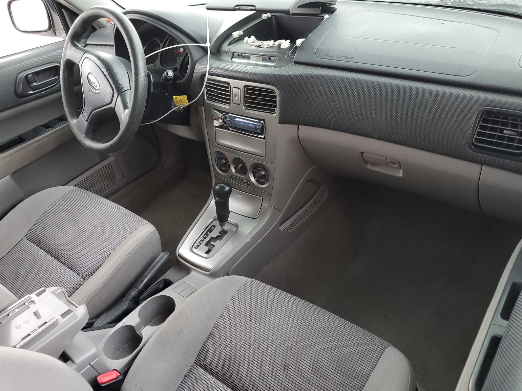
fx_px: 407
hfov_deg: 65.3
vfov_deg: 51.4
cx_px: 252
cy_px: 194
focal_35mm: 27
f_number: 1.5
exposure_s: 1/60.2
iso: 61
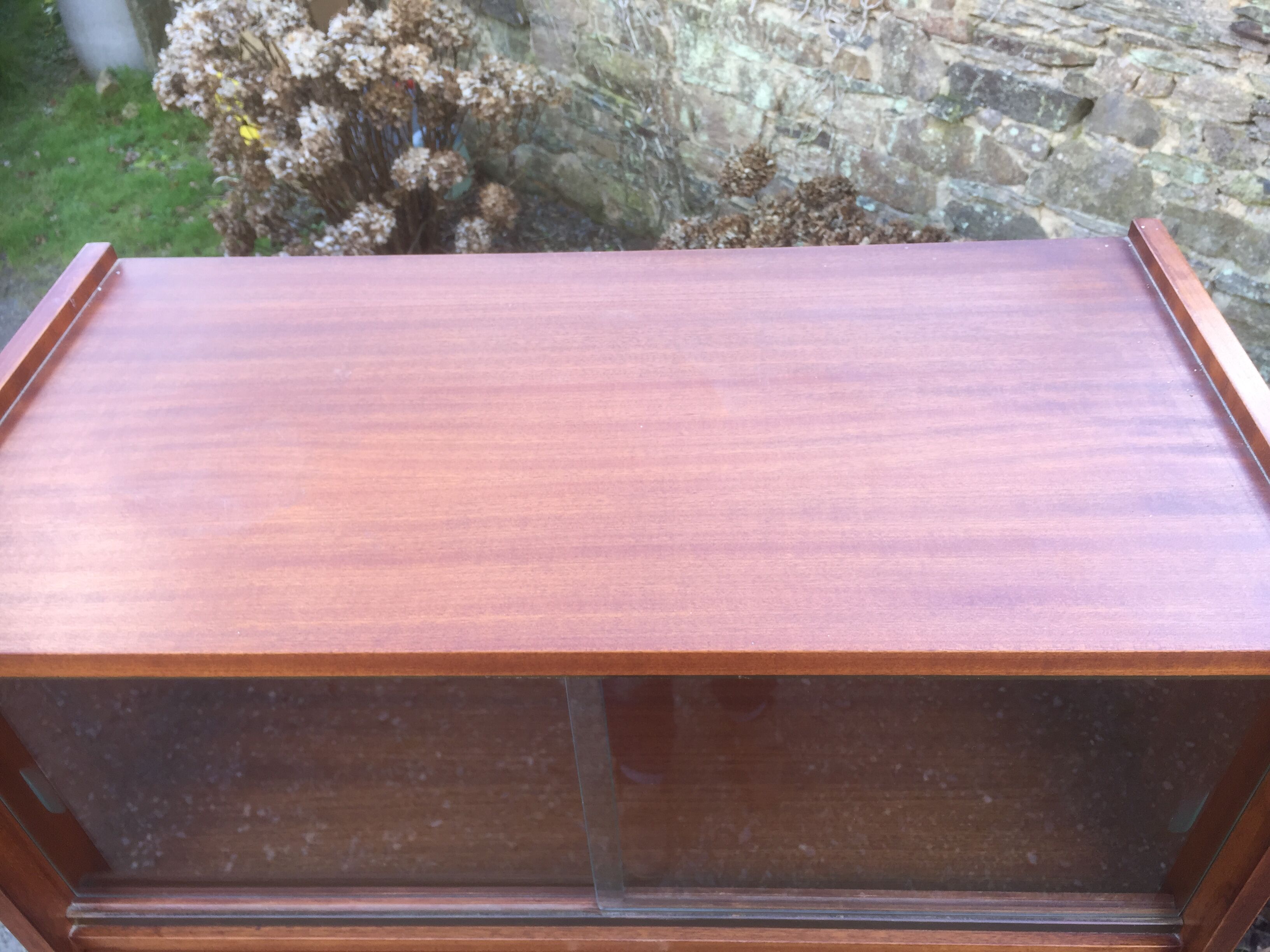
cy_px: 476
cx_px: 635
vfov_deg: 48.2
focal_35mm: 29
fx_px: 1064
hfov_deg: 61.7
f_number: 2.2
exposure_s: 1/50
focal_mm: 4.15
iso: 32
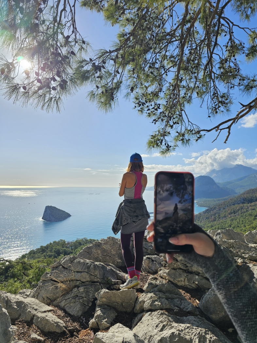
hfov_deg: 58.9
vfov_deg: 73.9
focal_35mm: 23
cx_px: 128
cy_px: 172
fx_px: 228
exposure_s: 1/1402
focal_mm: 6.3
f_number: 1.7
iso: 16
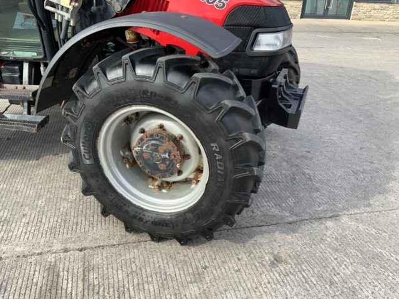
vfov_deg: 48.2
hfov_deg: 61.7
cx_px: 200
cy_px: 150
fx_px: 334
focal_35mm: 29
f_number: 1.8
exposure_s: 1/346
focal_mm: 3
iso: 16
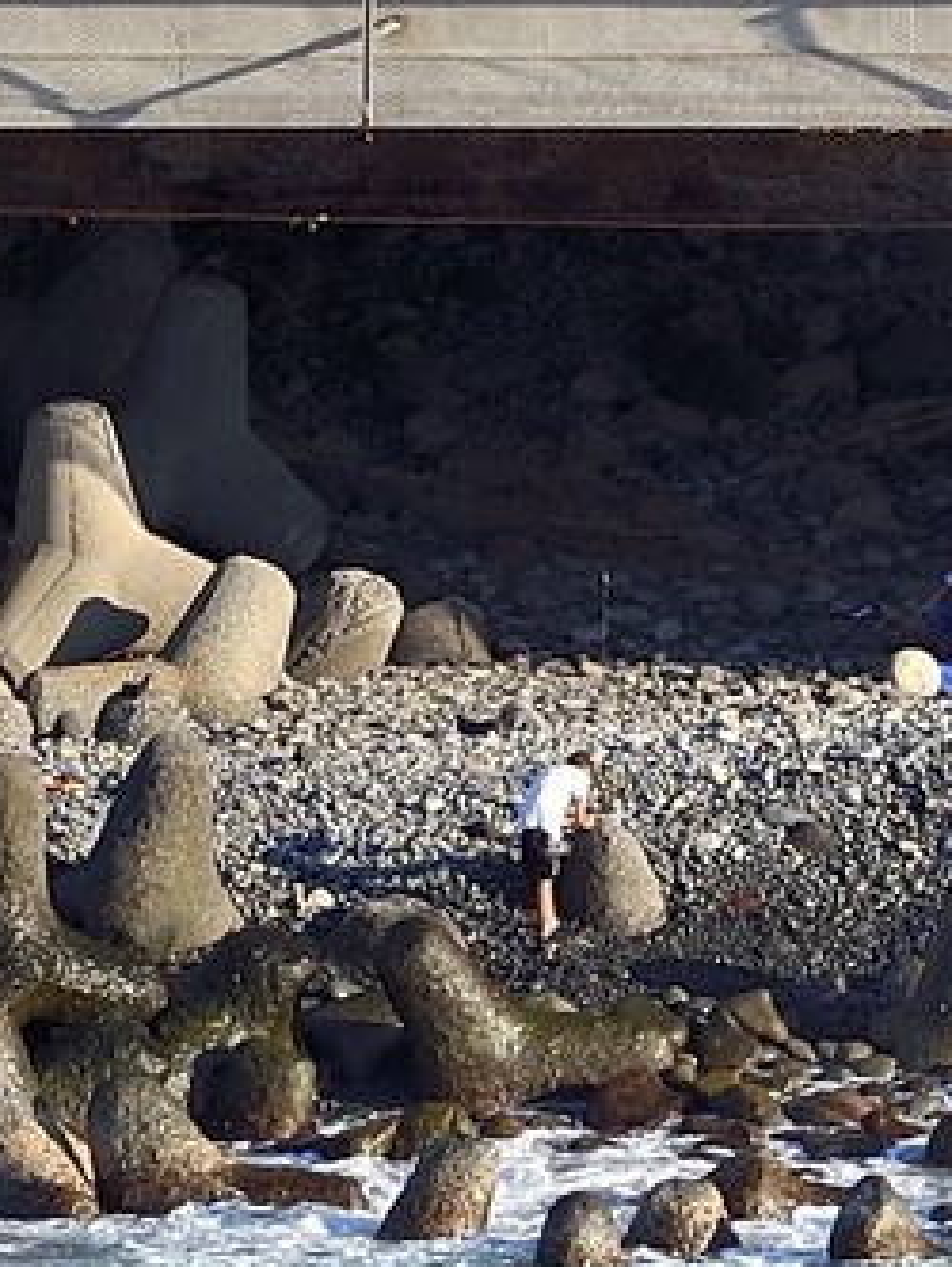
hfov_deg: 2.4
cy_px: -2466
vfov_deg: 3.1
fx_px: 22903
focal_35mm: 625
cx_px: 1927
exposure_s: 1/250
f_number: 8
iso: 200
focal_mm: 90
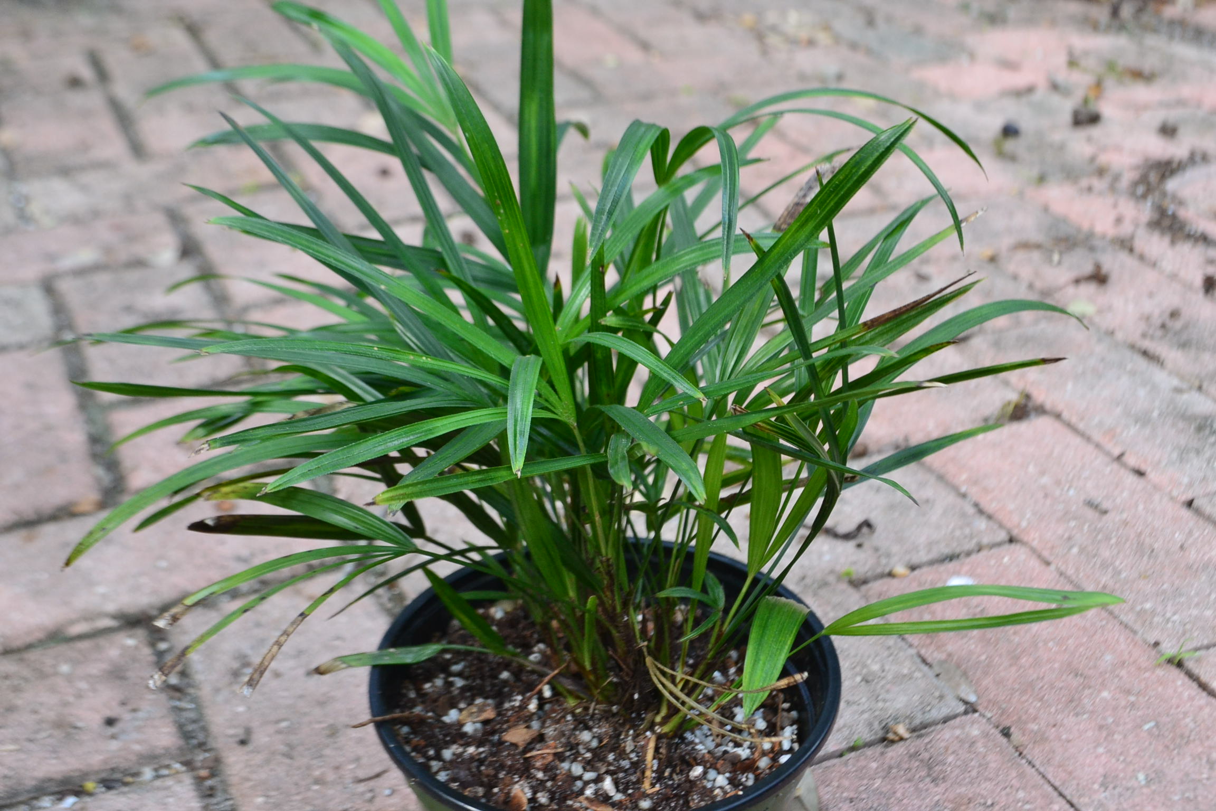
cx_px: 608
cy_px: 406
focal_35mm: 45
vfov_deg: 29.9
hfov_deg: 43.6
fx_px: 1520
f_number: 8
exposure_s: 1/80
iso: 800
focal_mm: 30
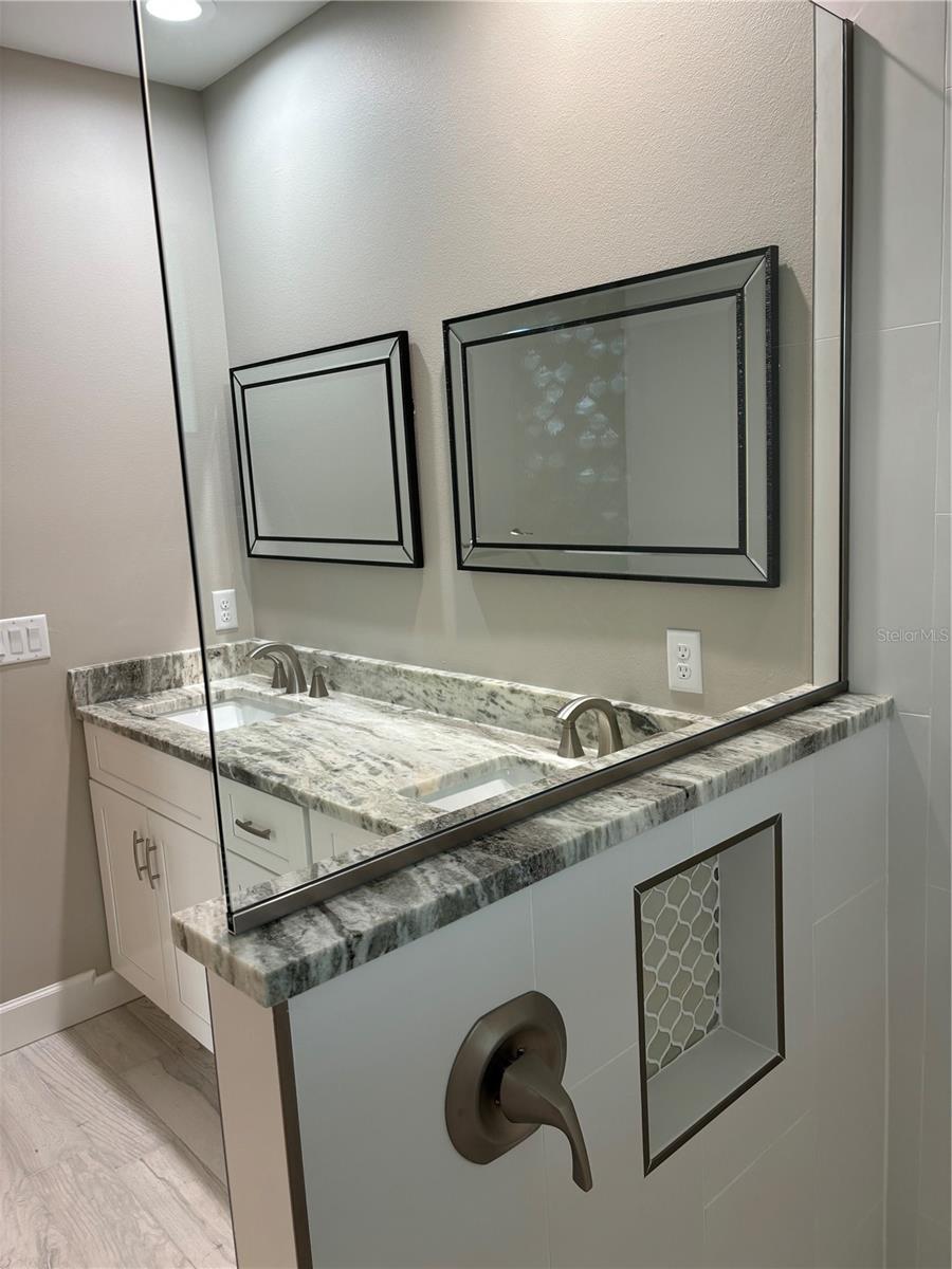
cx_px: 476
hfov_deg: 53.1
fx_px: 953
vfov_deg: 67.3
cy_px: 634
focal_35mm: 26
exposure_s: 1/60
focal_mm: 5.96
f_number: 1.6
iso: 80
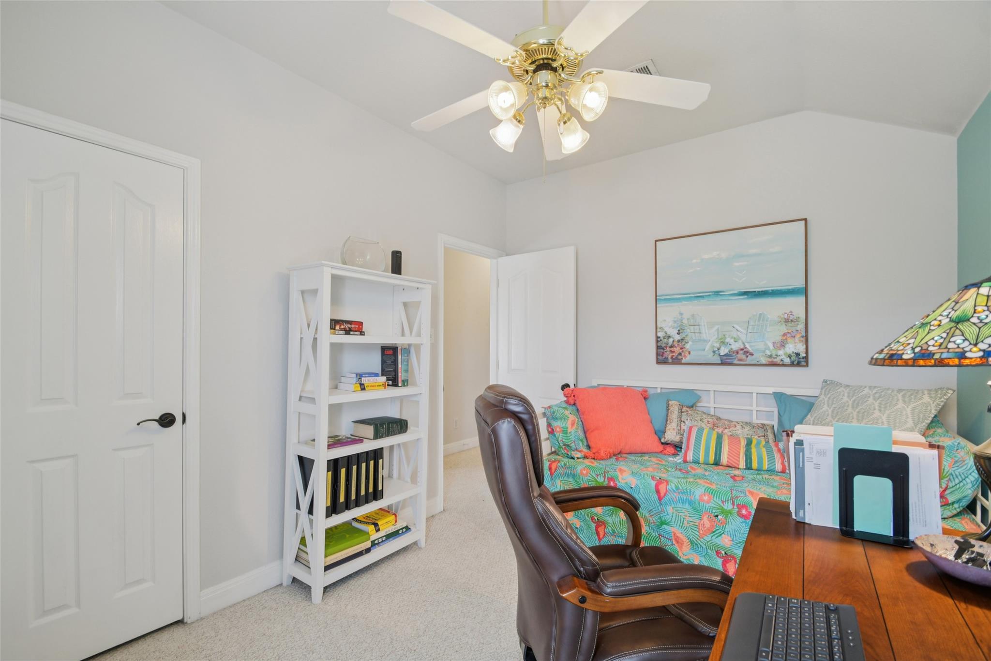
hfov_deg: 100.4
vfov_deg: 77.3
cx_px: 496
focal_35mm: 15
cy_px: 330
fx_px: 413
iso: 400
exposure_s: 1/8
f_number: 8
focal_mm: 10
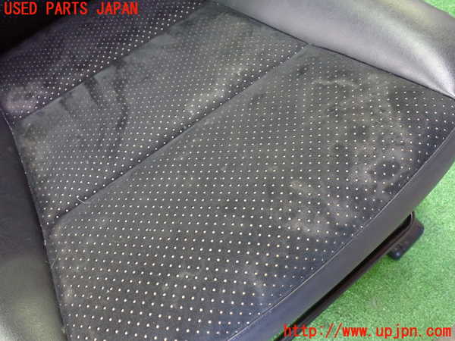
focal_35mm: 30
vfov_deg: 46.8
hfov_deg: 60.0
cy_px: 170
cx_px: 228
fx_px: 394
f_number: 2.3
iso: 800
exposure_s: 1/30
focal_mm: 5.4
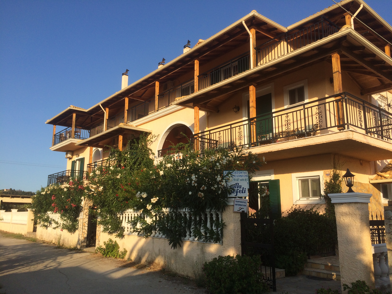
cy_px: 147
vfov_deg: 48.2
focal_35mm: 29
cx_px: 196
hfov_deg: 61.7
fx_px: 328
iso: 32
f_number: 2.2
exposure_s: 1/1642
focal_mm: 4.15
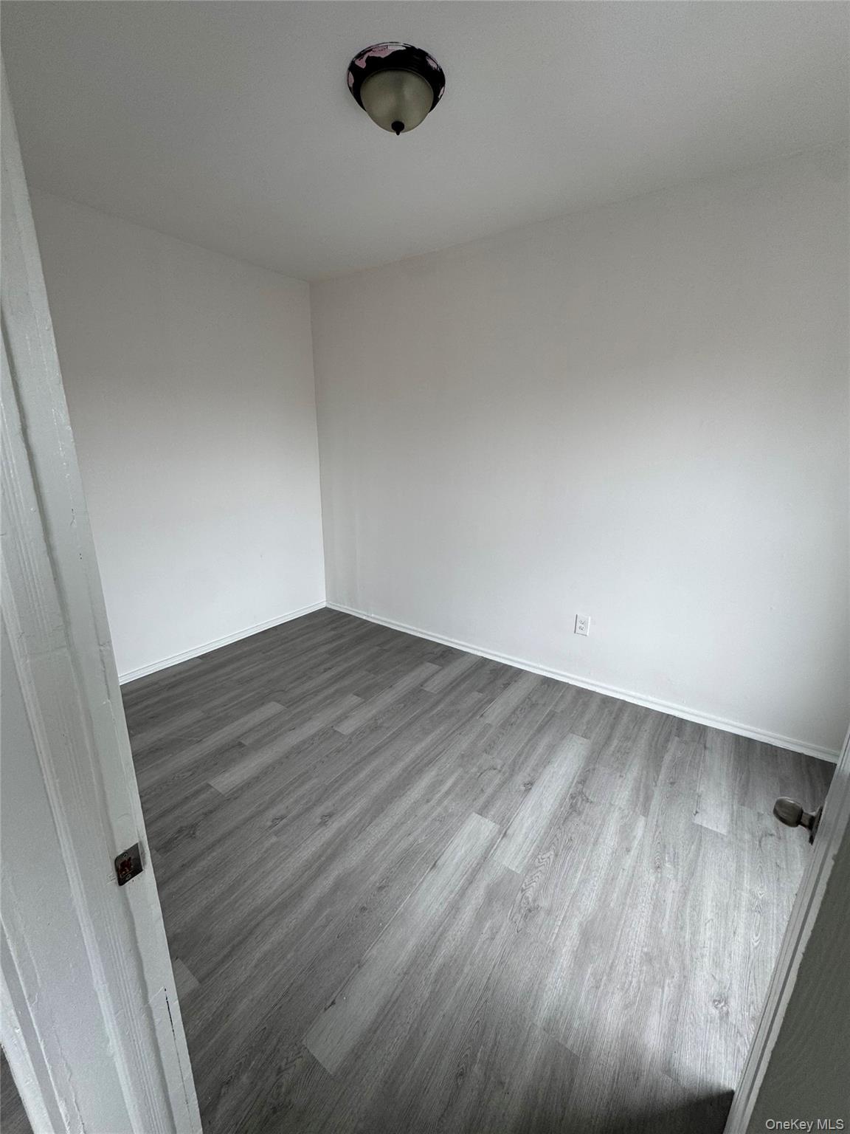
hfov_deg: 85.7
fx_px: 458
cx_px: 425
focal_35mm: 14
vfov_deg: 102.1
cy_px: 567
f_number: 2.2
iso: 64
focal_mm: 2.22
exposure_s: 1/99
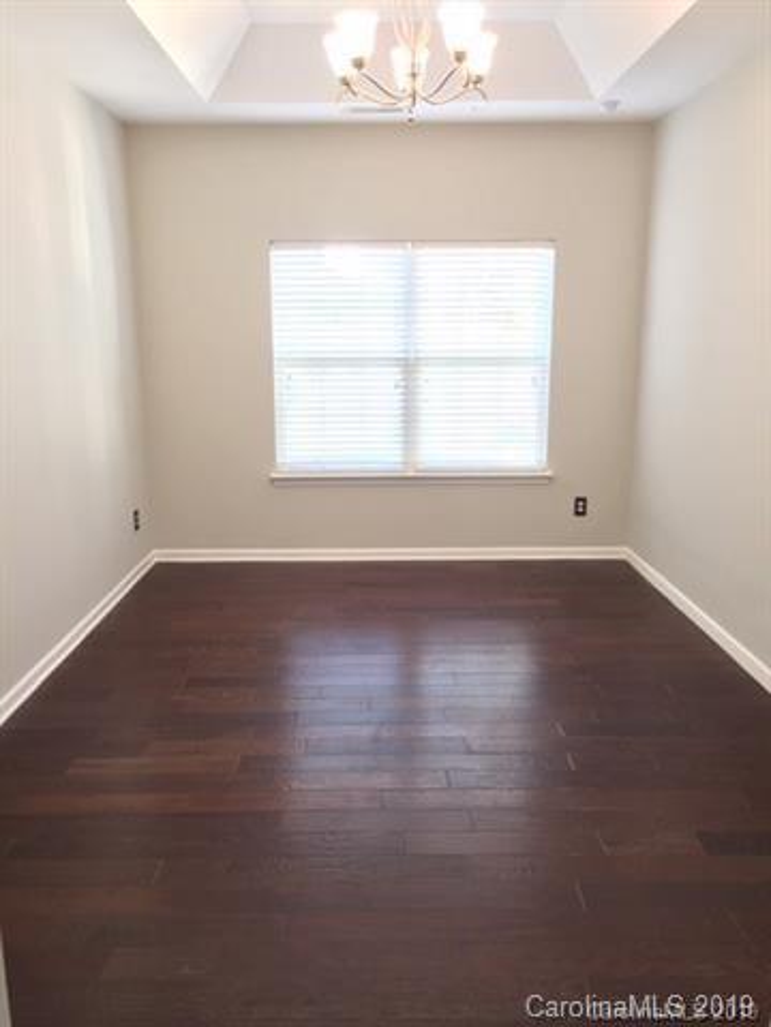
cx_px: 386
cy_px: 514
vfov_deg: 61.7
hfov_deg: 48.2
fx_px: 861
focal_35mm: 29
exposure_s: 1/30
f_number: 2.2
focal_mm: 4.15
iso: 160
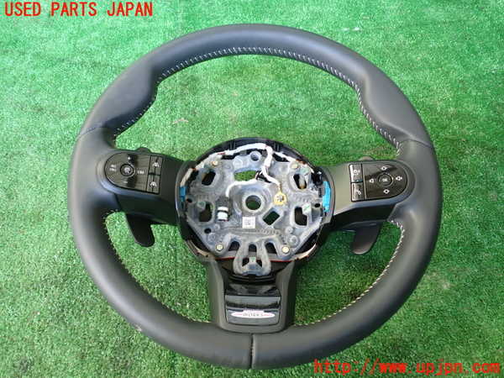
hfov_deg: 60.0
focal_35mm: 30
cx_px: 252
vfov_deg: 46.8
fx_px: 437
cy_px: 189
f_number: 2.3
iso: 250
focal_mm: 5.4
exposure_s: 1/30
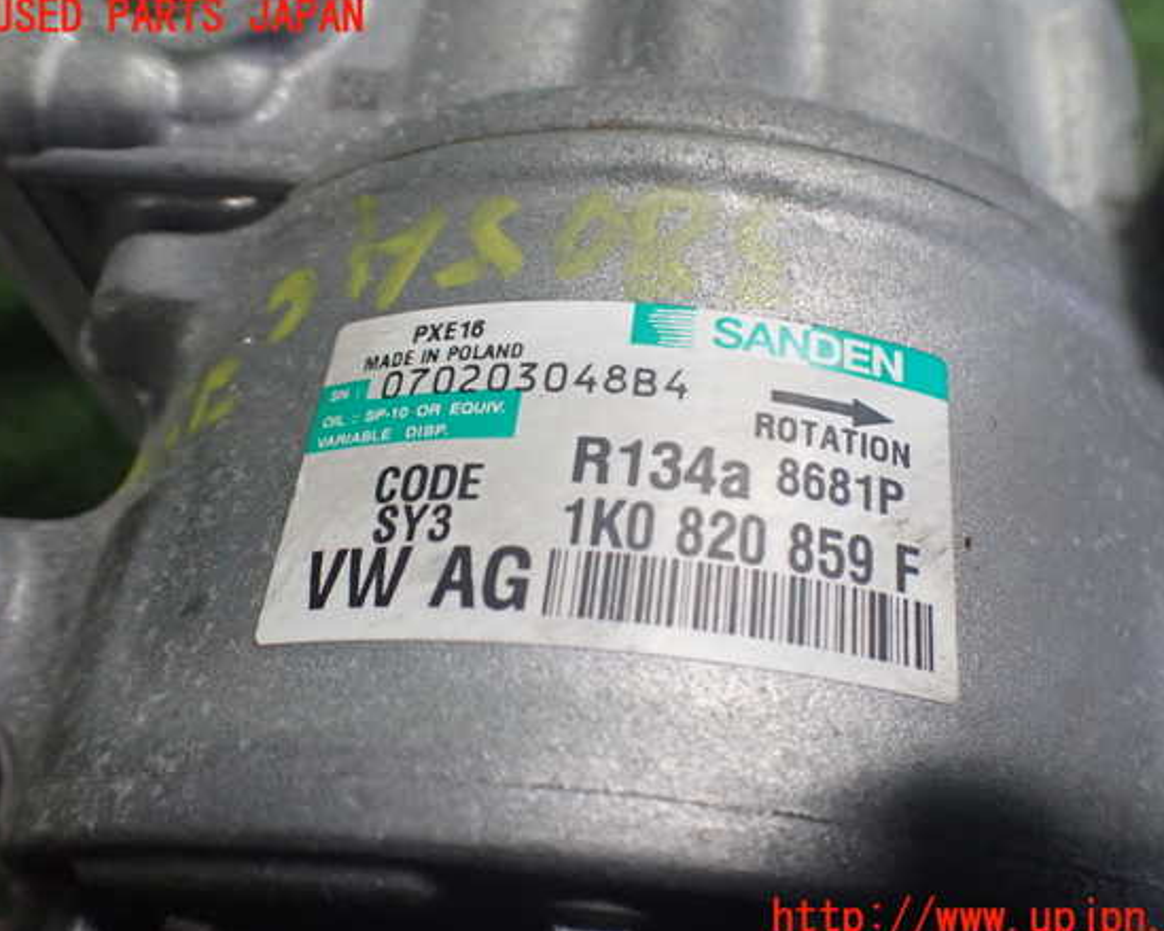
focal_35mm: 32
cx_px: 615
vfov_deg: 45.8
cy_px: 469
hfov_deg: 55.6
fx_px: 1102
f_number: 2.3
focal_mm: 5.4
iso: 800
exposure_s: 1/100
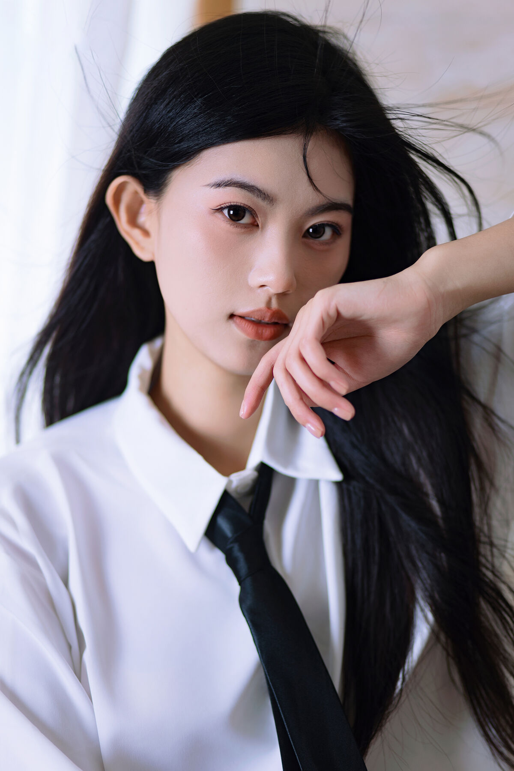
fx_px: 1820
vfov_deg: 23.9
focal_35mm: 85
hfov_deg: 16.1
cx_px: 257
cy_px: 386
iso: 125
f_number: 1.8
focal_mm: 85
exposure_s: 1/125
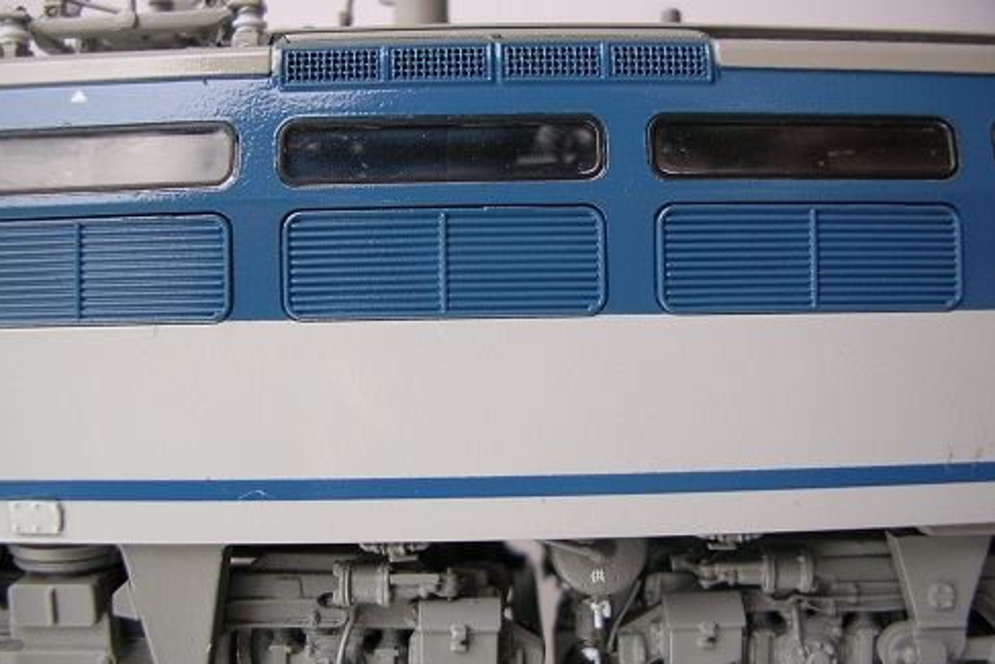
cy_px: 330
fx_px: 1023
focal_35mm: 37
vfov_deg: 36.0
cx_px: 495
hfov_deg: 51.9
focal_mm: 5.8
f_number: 2.8
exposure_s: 1/5.7
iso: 72
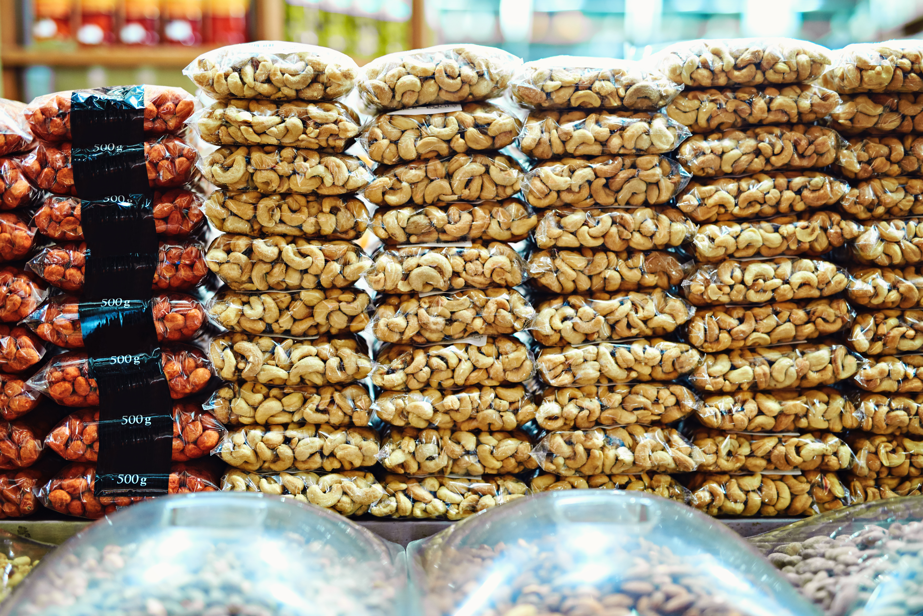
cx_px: 462
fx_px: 1282
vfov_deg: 27.0
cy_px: 308
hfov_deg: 39.6
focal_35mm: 50
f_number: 1.8
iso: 800
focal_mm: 50
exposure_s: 1/125
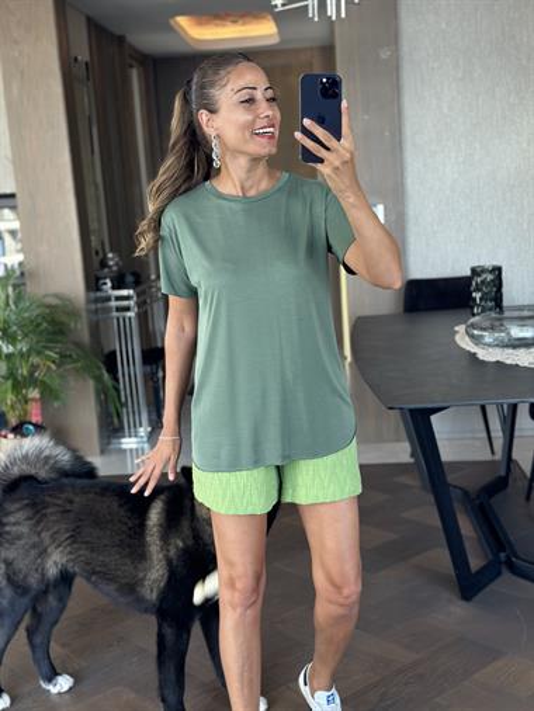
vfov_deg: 39.6
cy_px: 356
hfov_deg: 30.3
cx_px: 267
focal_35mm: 48
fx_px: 986
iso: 125
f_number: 1.78
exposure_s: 1/60
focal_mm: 6.86
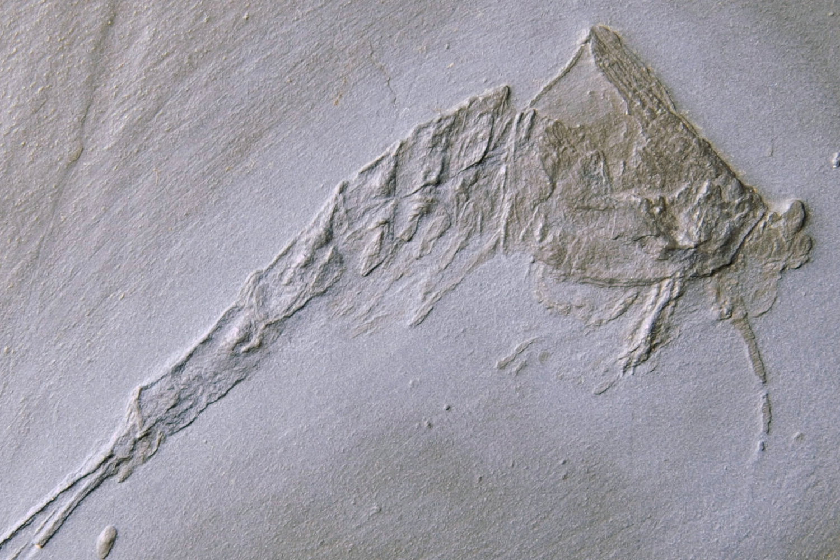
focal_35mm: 75
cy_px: 280
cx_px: 420
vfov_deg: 18.2
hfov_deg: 27.0
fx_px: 1750
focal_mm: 50
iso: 100
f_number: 6.3
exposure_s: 1/10
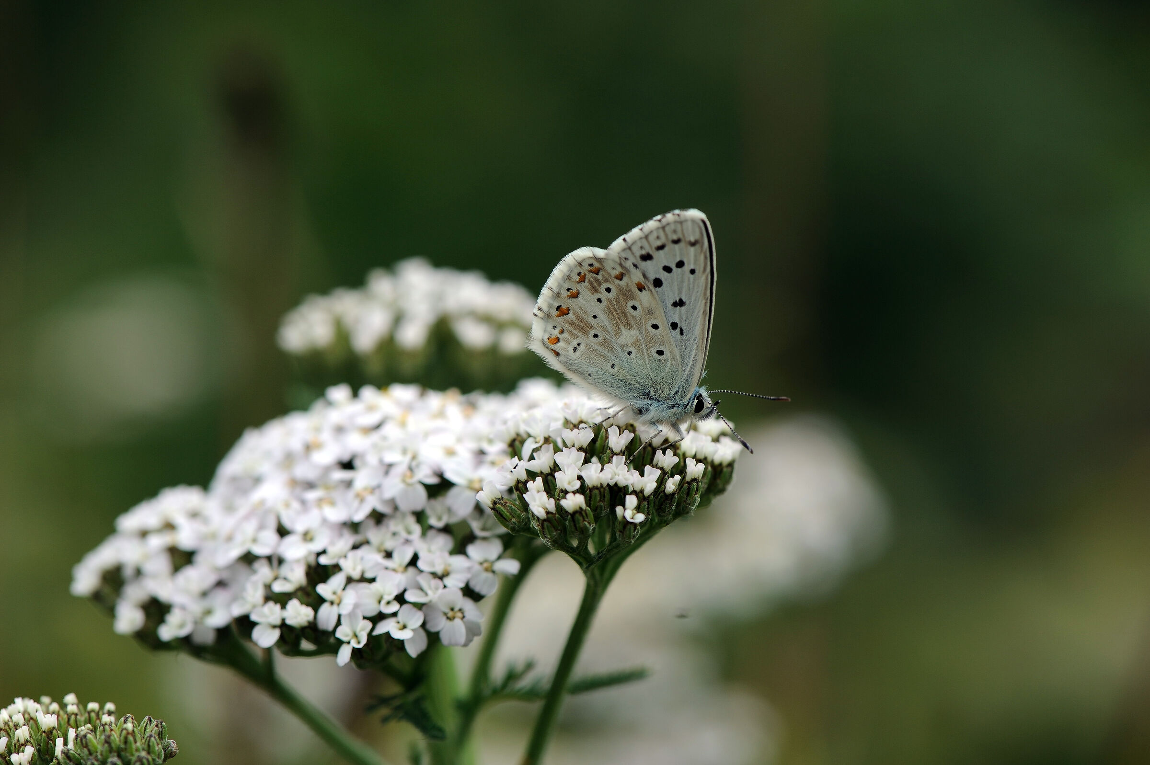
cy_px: 382
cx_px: 575
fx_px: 3352
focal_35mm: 105
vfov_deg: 13.0
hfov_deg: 19.5
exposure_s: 1/250
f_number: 8
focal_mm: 105
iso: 200
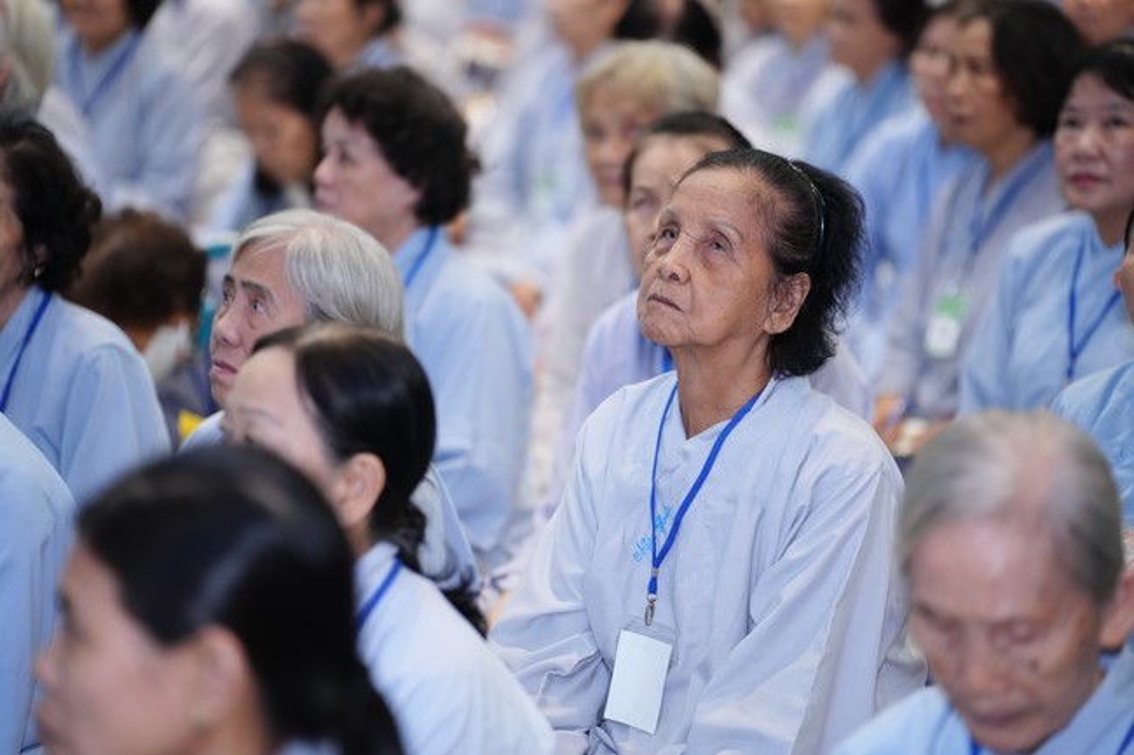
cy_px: 378
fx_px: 4724
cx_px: 567
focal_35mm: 150
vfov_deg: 9.1
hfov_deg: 13.7
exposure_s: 1/200
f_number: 2.8
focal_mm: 150
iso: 2500
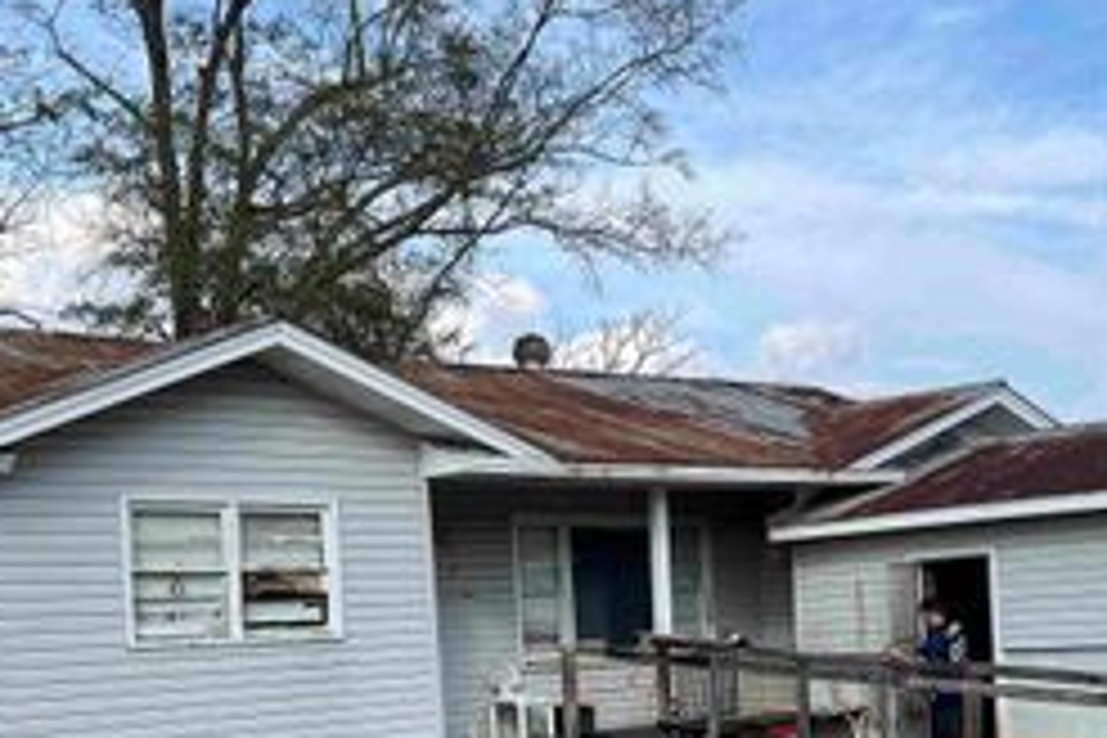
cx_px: 590
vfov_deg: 23.8
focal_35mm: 55
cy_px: 686
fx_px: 1691
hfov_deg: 36.2
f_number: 1.6
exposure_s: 1/2967
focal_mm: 5.1
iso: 50
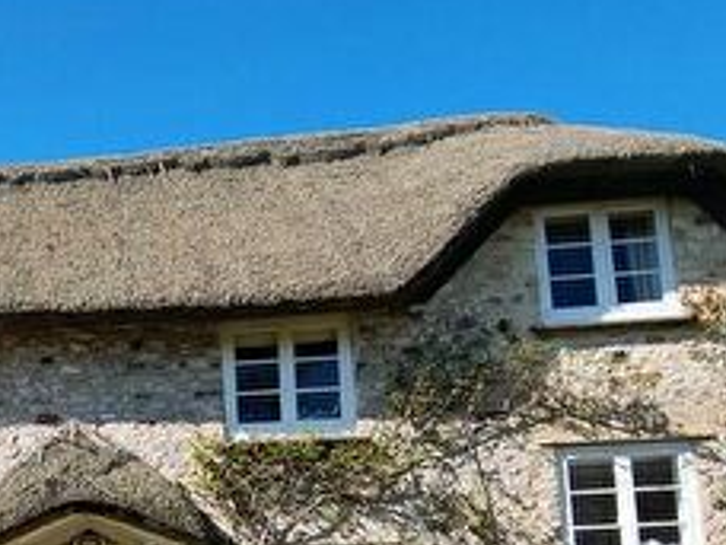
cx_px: 60
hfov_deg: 42.5
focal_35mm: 40
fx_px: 839
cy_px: 639
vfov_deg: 30.9
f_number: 2.2
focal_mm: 2.2
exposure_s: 1/1492
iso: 50
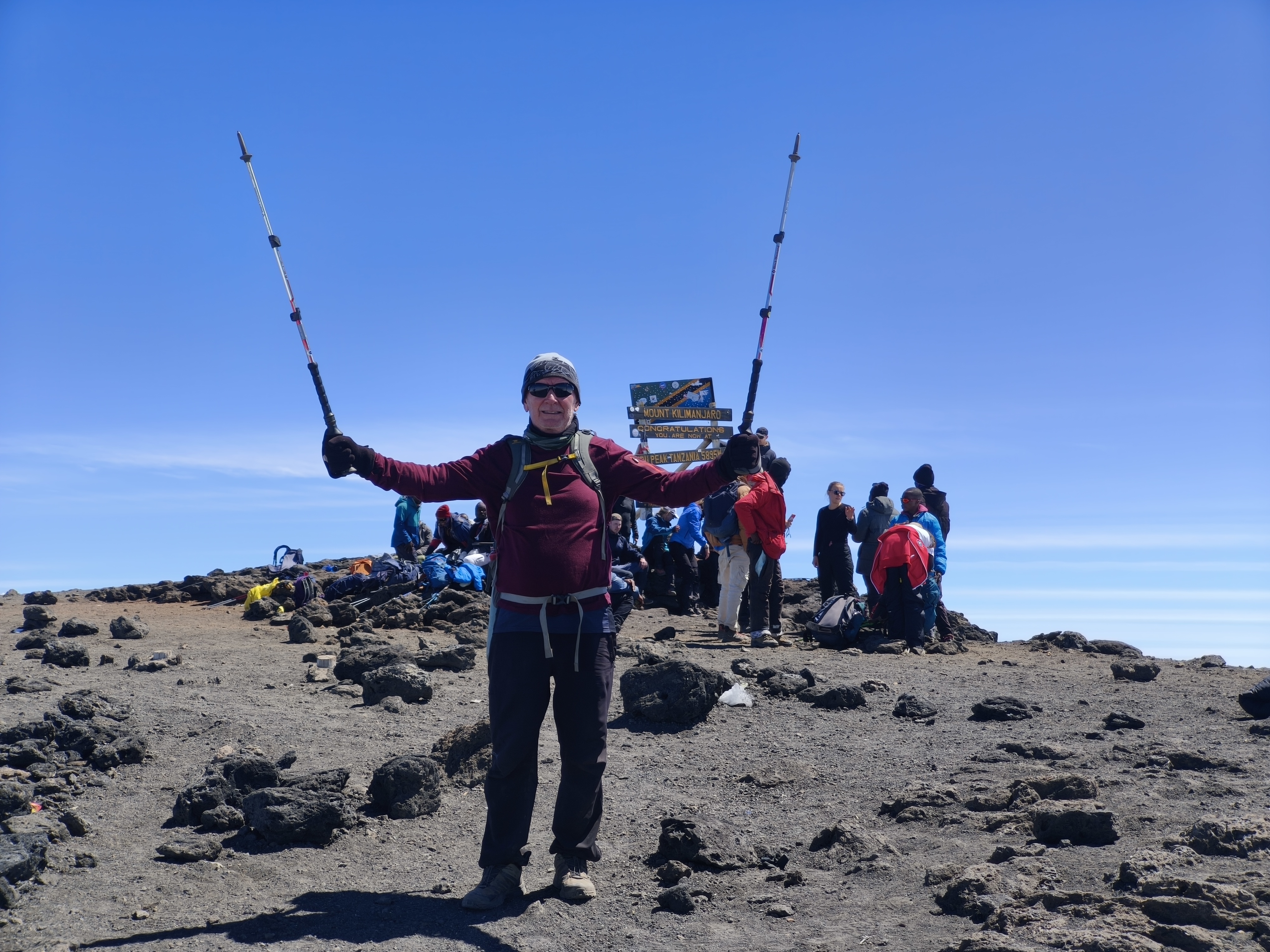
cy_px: 476
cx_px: 635
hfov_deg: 38.2
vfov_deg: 29.1
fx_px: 1834
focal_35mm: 50
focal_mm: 7.1
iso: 50
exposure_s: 1/930
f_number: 1.9
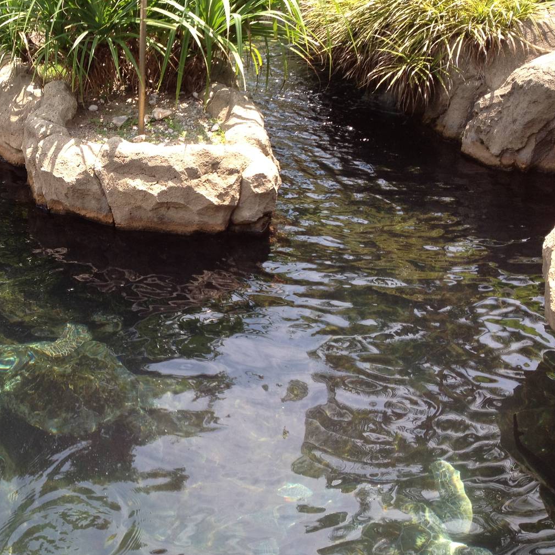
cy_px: 255
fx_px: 889
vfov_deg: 34.7
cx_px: 132
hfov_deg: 33.9
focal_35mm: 49
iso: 64
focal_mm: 4.28
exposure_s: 1/354
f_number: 2.4
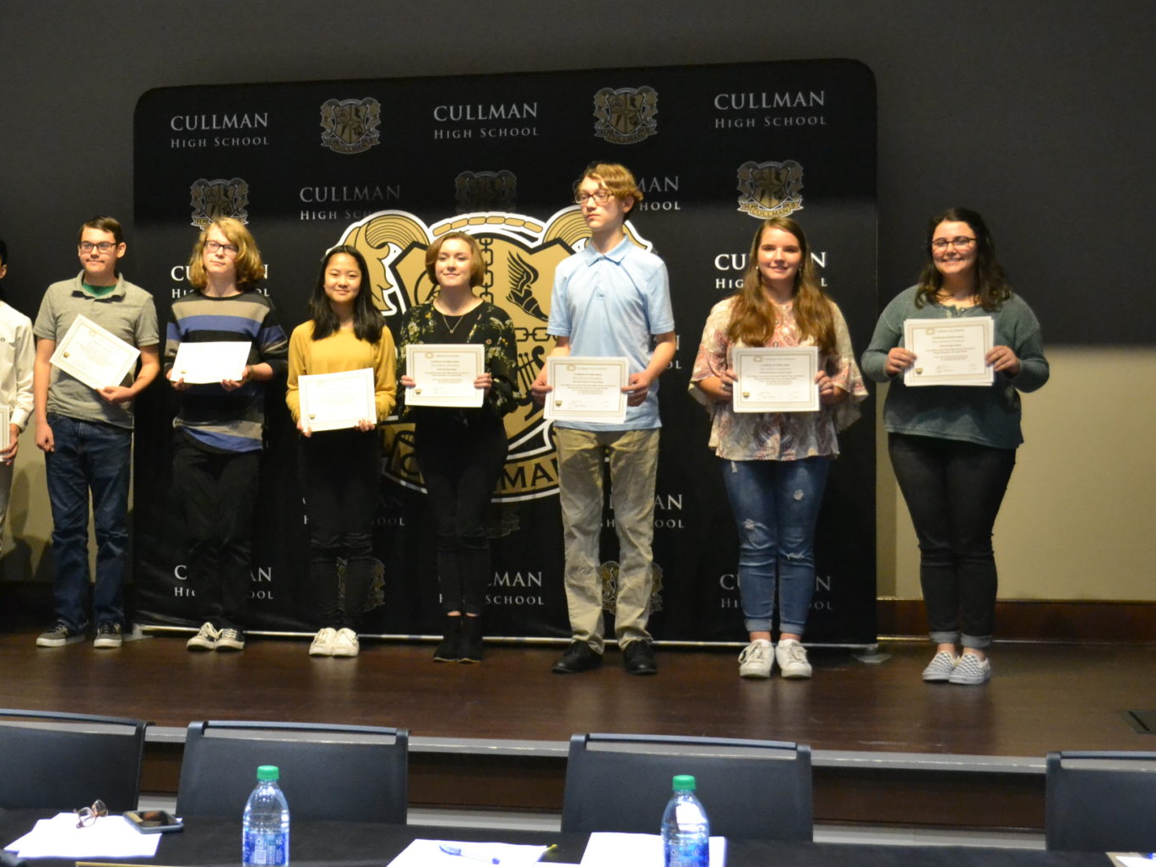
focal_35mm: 59
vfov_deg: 24.9
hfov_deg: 32.5
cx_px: 359
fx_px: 1959
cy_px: 382
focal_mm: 29
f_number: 4.5
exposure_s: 1/40
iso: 3200
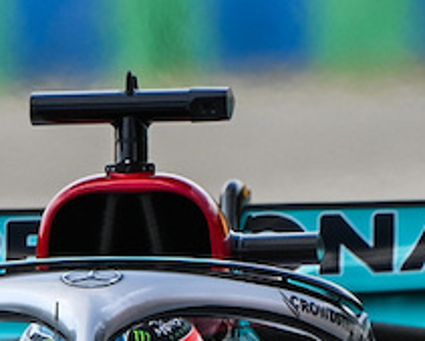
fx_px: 37677
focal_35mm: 2994
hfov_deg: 0.6
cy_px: 517
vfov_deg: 0.5
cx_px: 46
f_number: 5.6
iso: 500
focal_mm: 560
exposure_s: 1/1600
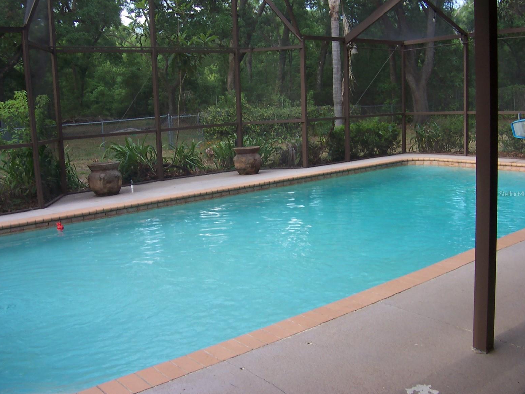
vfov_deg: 37.7
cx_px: 261
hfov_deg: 49.0
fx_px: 576
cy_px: 194
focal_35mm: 38
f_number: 2.8
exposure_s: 1/180
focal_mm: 5.6
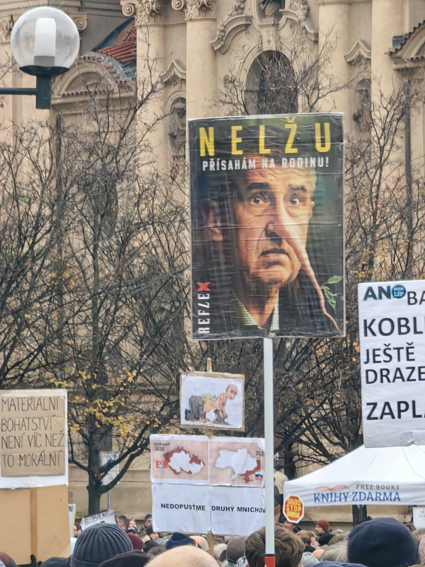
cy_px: 284
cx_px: 212
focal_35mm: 270
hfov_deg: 5.5
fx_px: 4420
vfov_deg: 7.3
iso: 250
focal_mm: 16.85
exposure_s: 1/33.3
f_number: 3.5
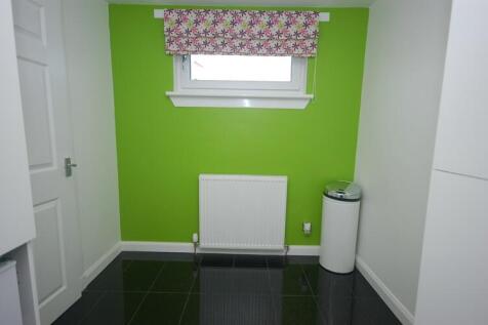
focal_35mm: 18
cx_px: 244
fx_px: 244
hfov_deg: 90.0
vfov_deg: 67.3
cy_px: 162
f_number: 4.5
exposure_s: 1/60
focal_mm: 12
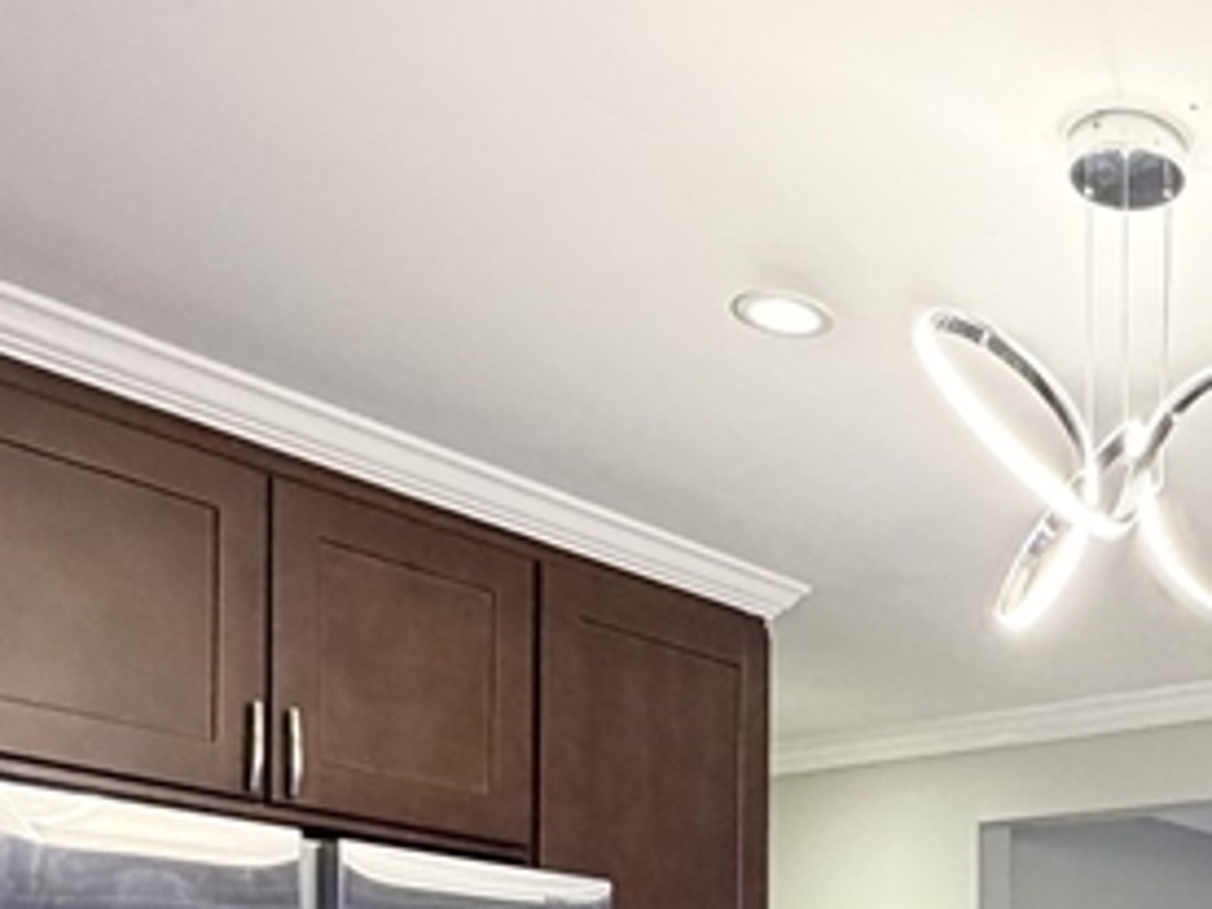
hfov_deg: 32.4
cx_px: 1335
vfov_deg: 24.4
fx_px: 1821
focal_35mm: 52
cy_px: 1194
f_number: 2.2
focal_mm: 2.22
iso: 400
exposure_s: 1/60
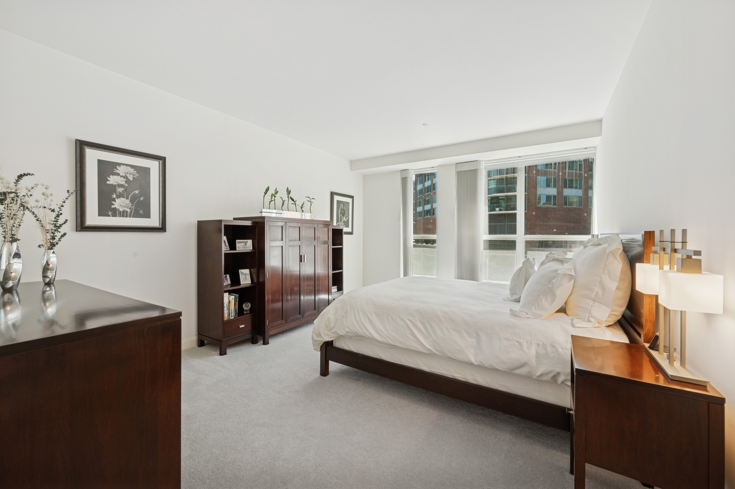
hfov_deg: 104.3
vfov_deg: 81.1
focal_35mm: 14
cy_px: 244
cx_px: 368
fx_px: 286
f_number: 10
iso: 100
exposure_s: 1/8
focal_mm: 14
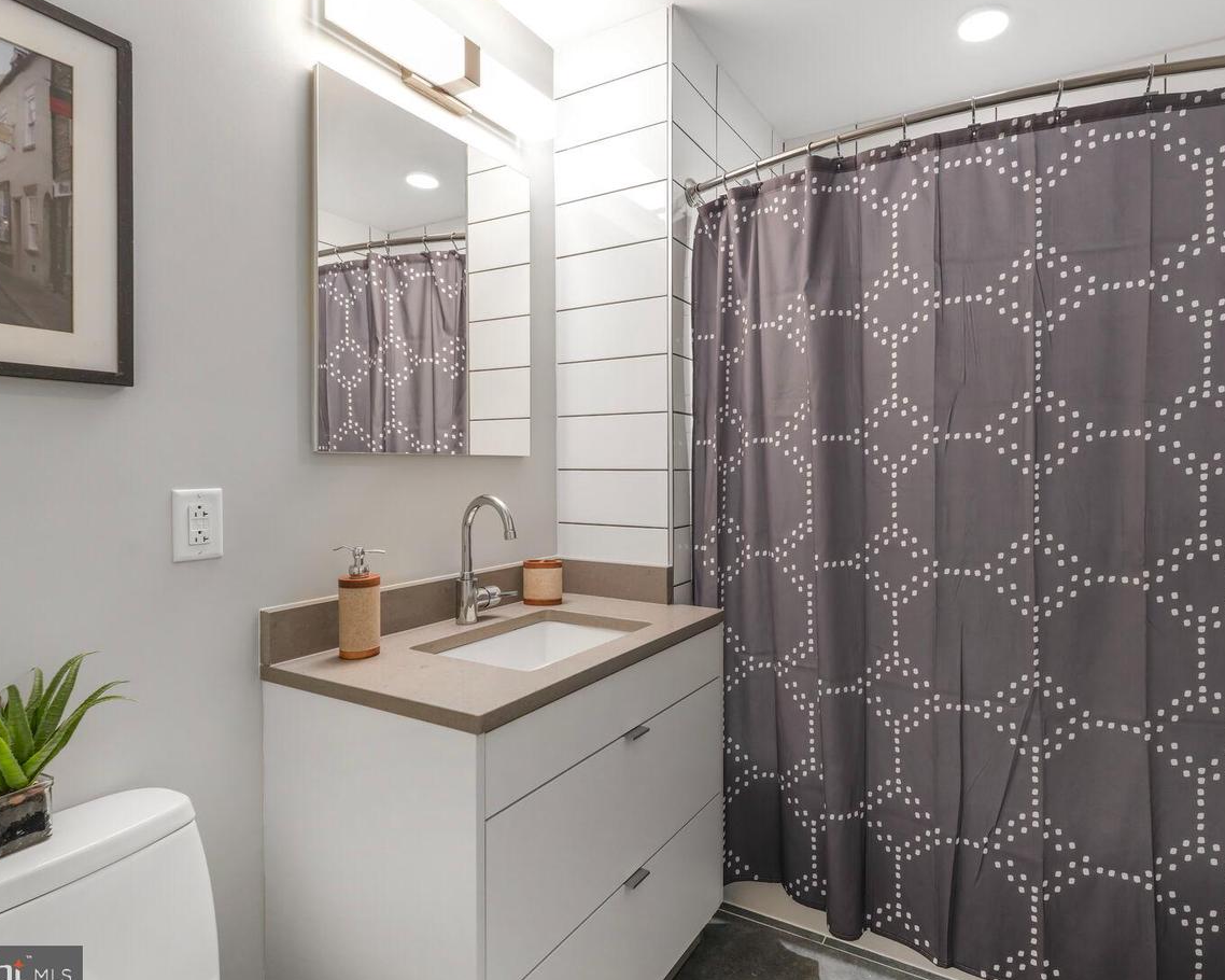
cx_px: 690
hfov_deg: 82.9
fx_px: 689
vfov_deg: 70.8
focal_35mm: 19
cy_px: 484
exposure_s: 1/3
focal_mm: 16
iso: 200
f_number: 8
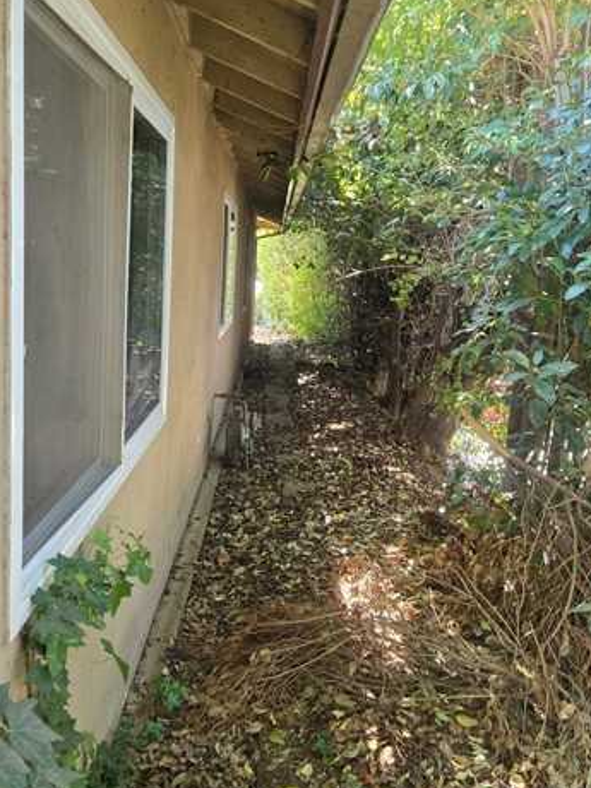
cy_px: 401
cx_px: 380
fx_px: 728
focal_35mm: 32
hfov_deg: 43.7
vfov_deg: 56.8
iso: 320
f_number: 1.8
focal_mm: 5.4
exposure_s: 1/120
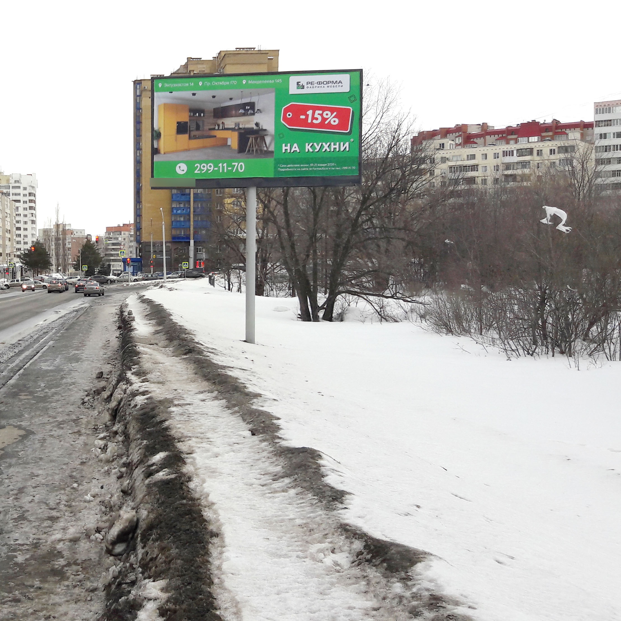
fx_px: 934
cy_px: 282
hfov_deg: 35.4
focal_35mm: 46
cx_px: 112
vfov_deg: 36.8
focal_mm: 3.7
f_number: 1.9
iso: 40
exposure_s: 1/386
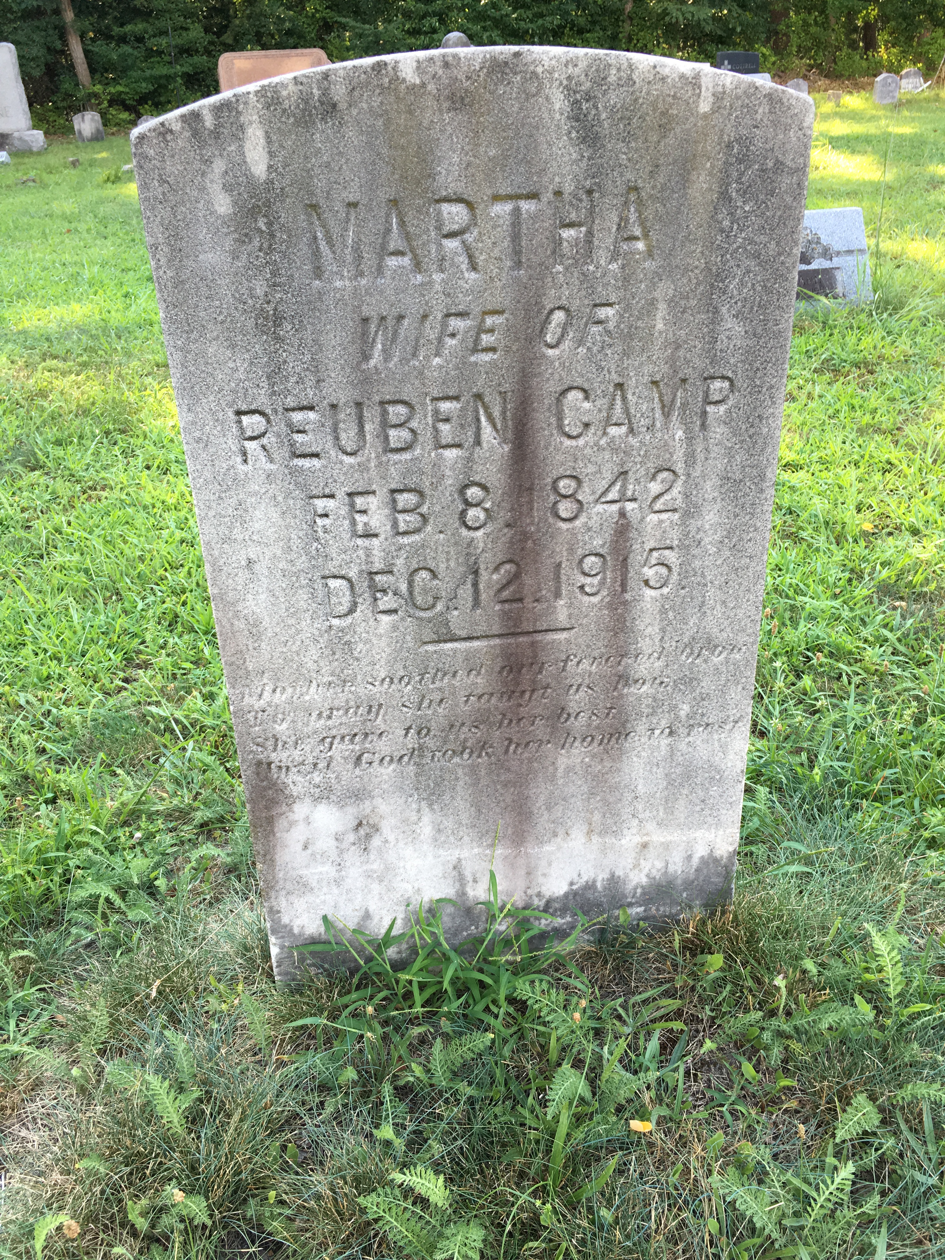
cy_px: 630
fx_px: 1056
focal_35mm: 29
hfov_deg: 48.2
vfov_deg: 61.7
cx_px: 472
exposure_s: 1/120
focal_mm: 4.15
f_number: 2.2
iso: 32
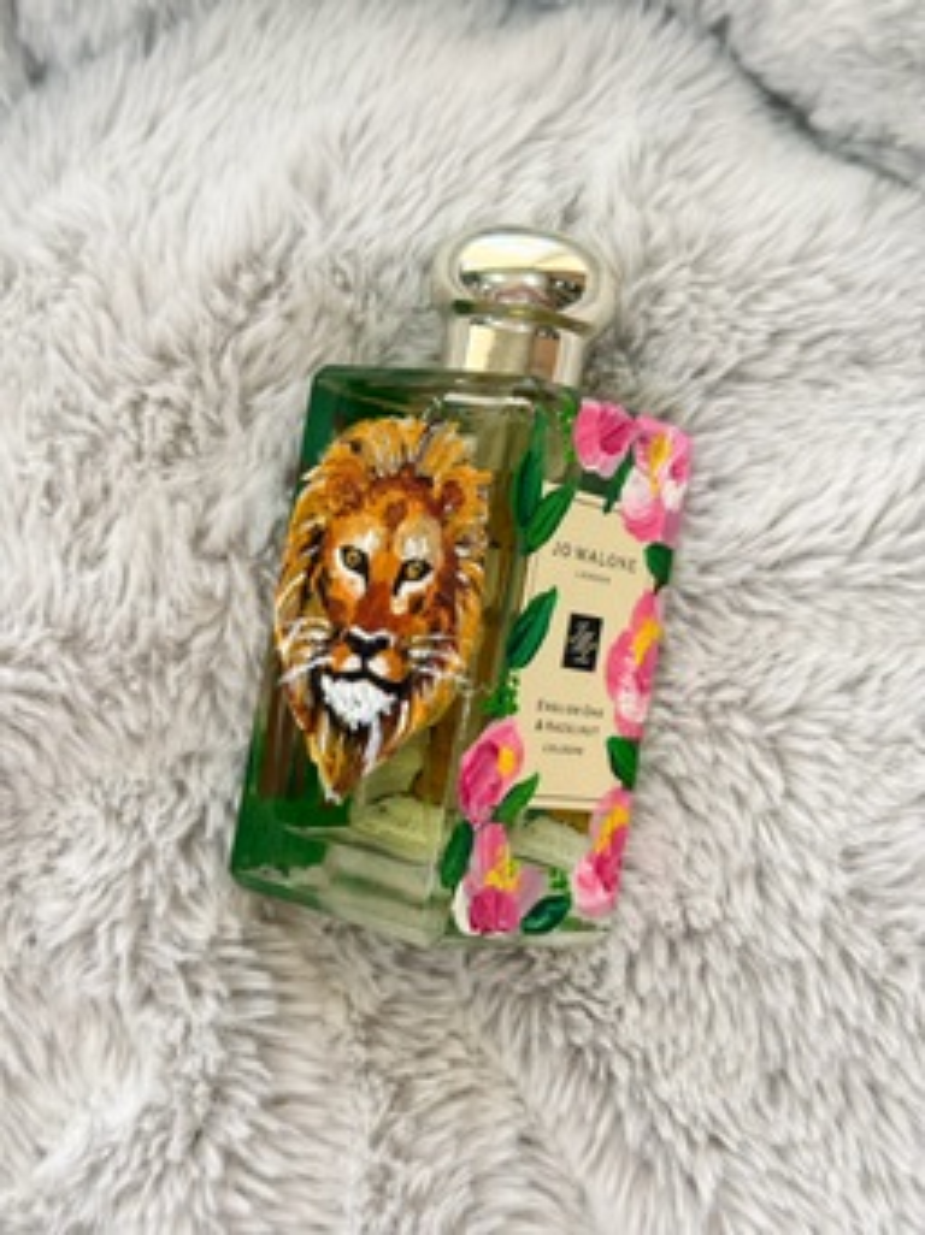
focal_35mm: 48
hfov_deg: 30.2
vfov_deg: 39.7
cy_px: 618
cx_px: 462
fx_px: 1712
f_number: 1.78
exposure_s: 1/50
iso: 125
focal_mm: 6.76
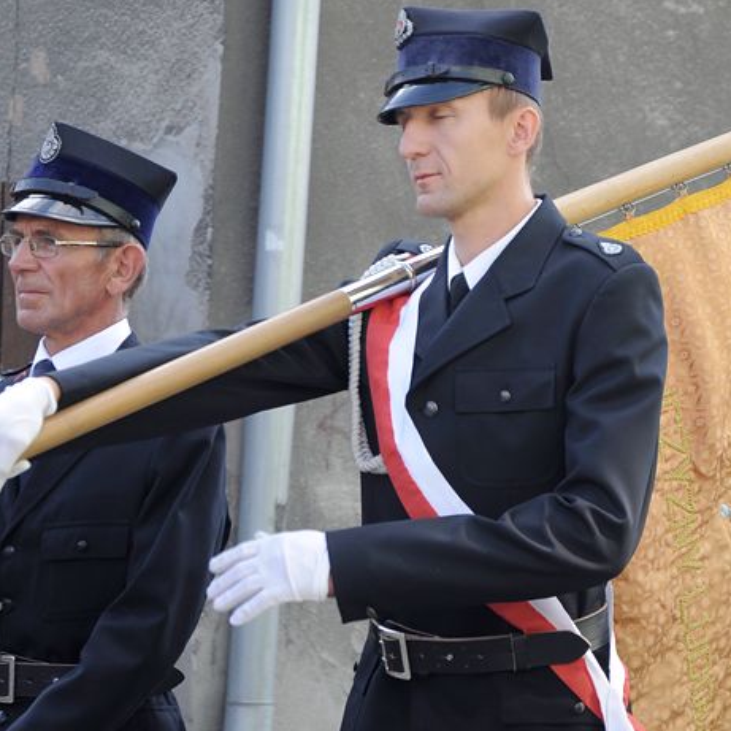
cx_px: 469
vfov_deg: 9.3
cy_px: 316
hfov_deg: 9.3
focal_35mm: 188
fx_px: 4492
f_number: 5.3
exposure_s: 1/250
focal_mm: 80
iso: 400
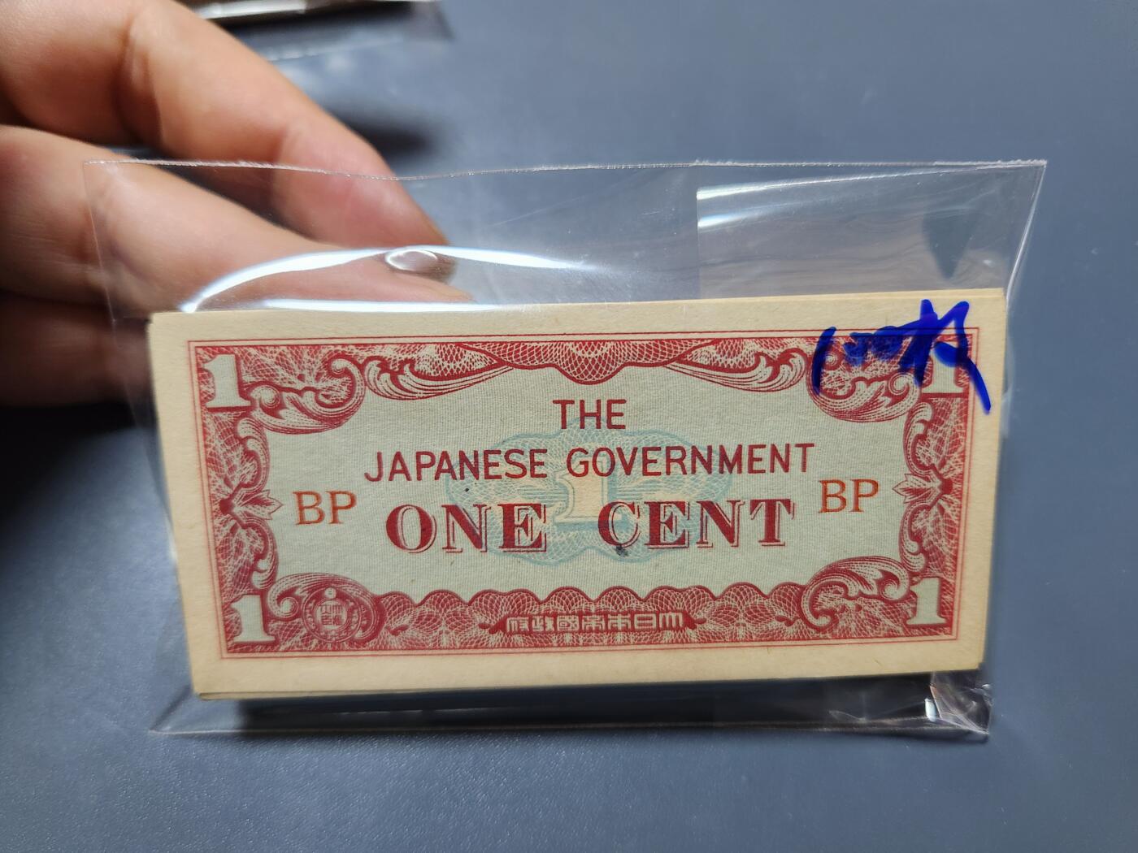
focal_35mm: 23
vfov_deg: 58.9
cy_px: 426
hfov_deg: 73.9
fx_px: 756
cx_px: 569
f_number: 1.8
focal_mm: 5.4
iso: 500
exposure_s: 1/50
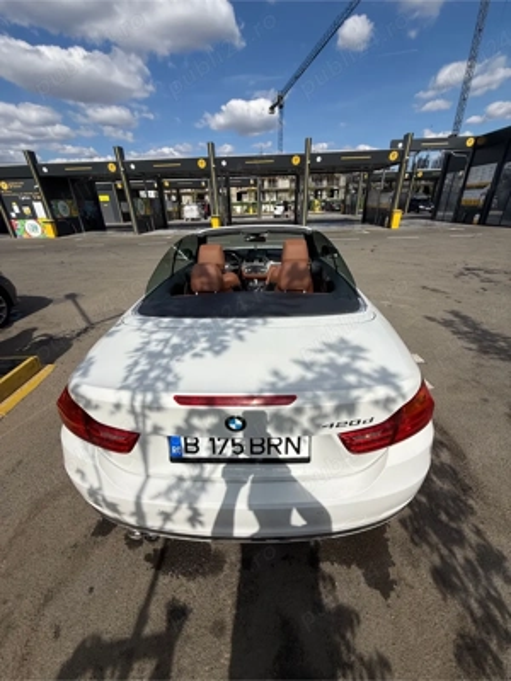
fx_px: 276
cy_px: 340
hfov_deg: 85.7
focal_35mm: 14
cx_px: 256
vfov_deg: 102.1
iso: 50
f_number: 2.2
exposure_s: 1/5155
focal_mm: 2.22
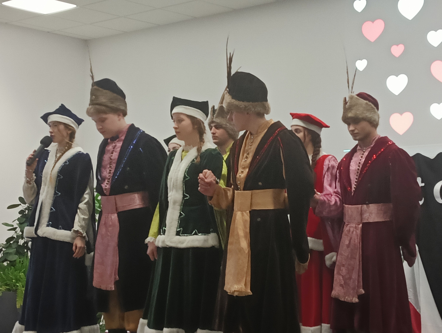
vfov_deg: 18.9
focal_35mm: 78
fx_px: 997
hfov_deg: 25.0
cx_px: 221
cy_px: 166
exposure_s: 1/50
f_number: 1.8
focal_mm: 4.05
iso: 1000
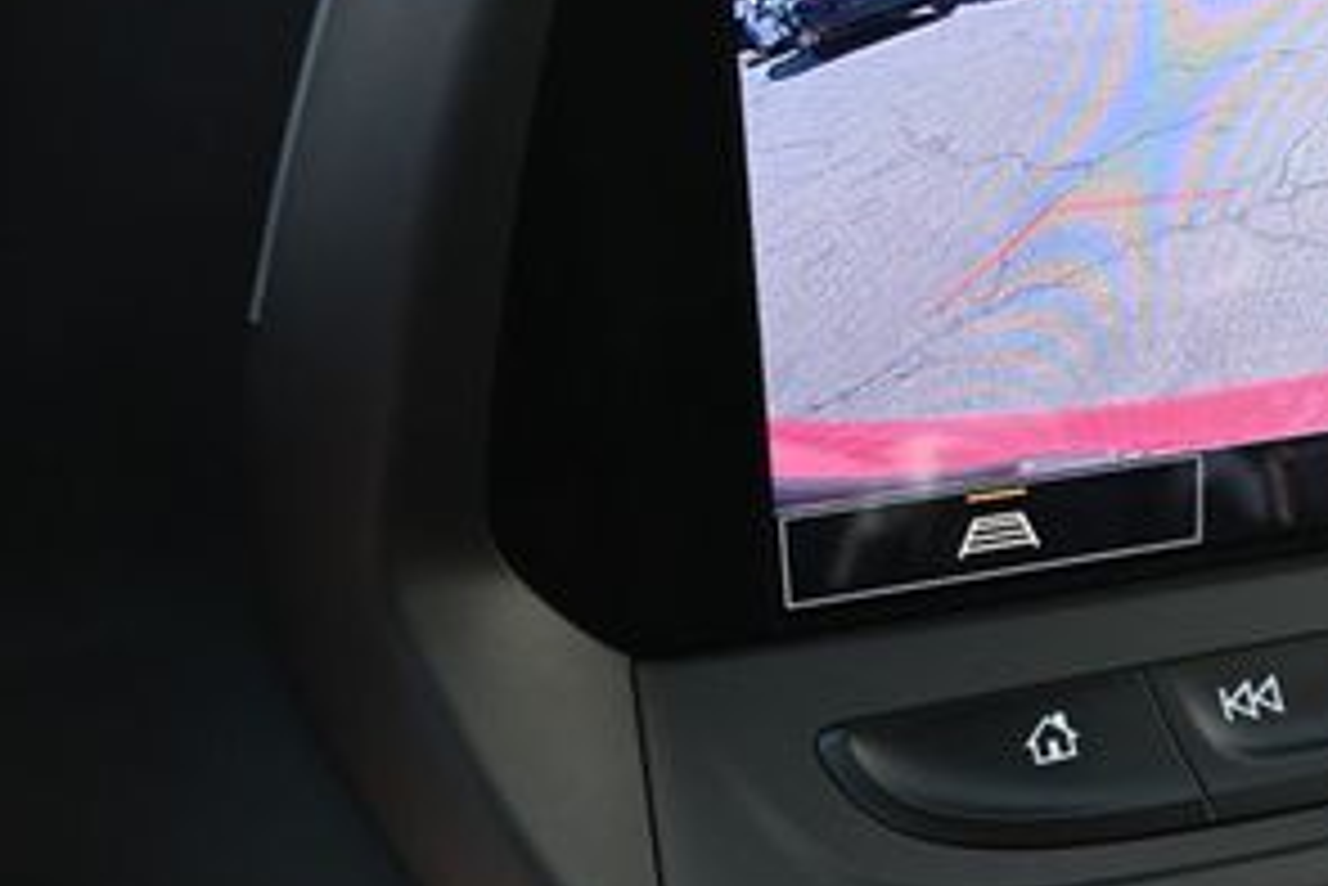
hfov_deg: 28.4
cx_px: 1323
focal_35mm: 67
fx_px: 2459
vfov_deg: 20.4
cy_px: 319
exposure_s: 1/125
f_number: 3.8
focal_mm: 20.5
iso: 500
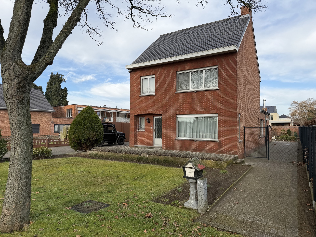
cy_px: 118
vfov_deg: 56.8
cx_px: 158
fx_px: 219
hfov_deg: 71.6
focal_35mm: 24
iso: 80
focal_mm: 6.76
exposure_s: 1/2370
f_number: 1.78
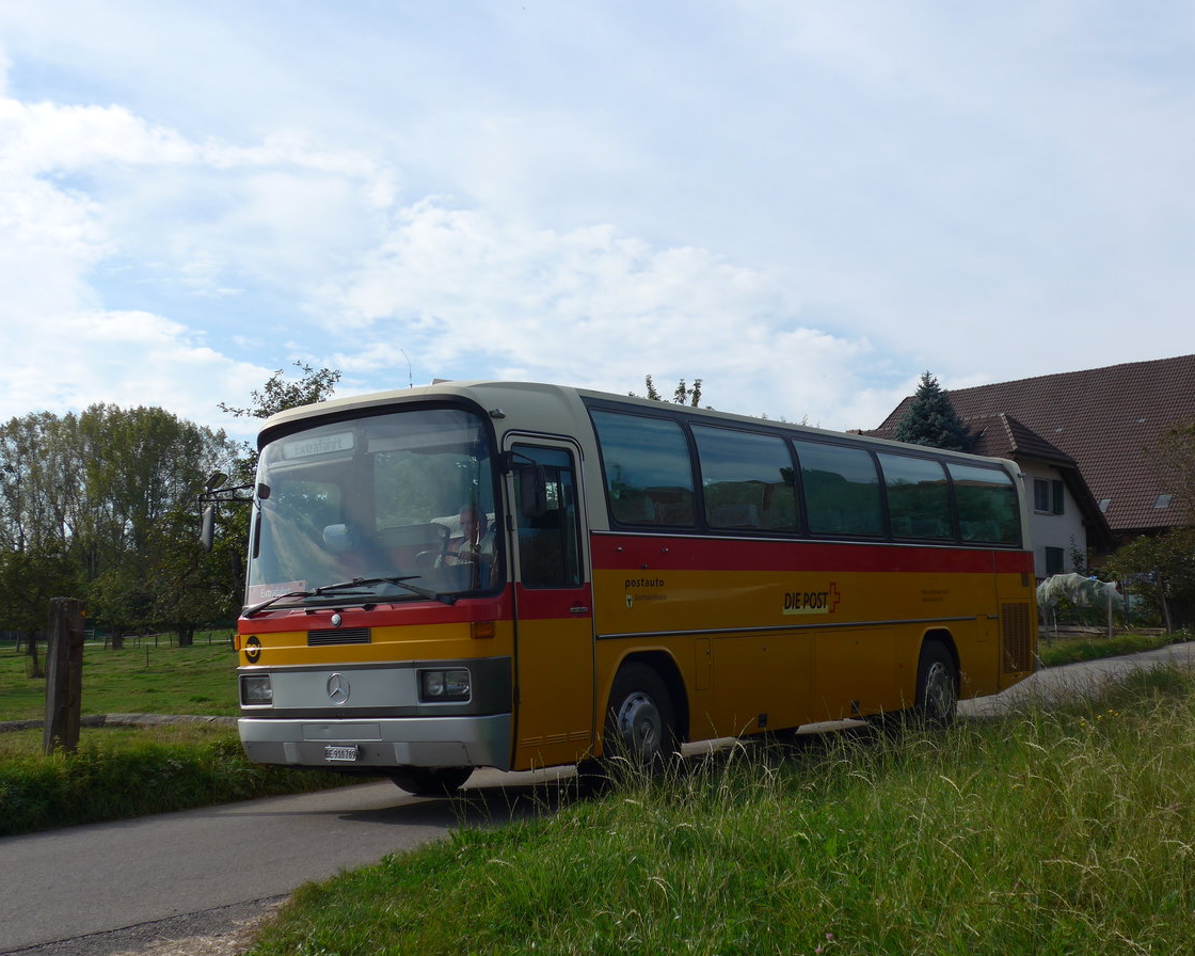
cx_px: 625
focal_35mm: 46
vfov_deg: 32.7
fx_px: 1627
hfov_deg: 40.3
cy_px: 478
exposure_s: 1/1600
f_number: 2.8
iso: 80
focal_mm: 9
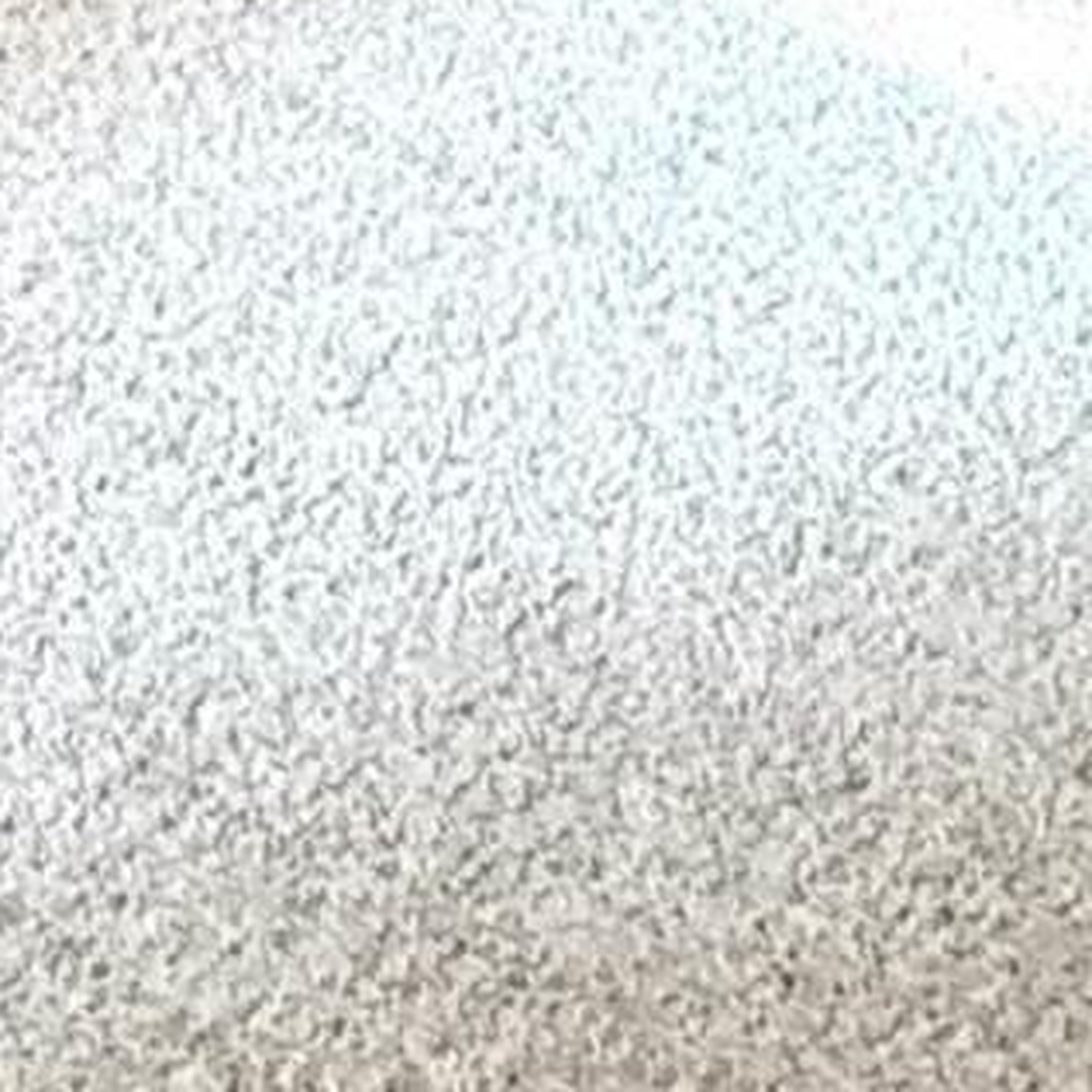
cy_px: -1471
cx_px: 72
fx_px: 4283
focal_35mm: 120
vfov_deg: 11.9
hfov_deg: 14.4
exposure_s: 1/60
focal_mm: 2.22
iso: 400
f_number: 2.2
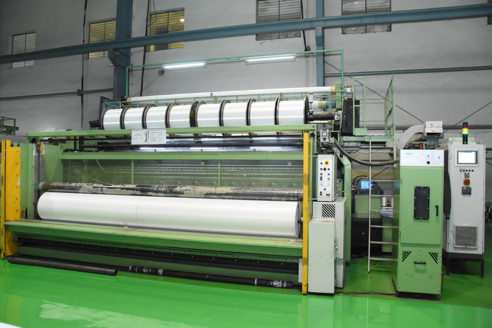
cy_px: 164
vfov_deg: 47.9
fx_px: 369
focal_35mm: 27
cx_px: 246
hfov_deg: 67.4
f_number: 3.5
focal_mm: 18
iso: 4000
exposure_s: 1/125
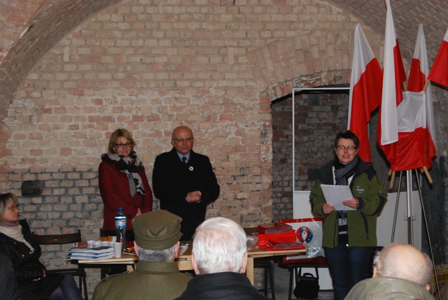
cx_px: 224
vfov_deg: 19.0
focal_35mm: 72
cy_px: 150
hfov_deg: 28.0
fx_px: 897
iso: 1000
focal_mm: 48
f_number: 5.6
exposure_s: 1/60
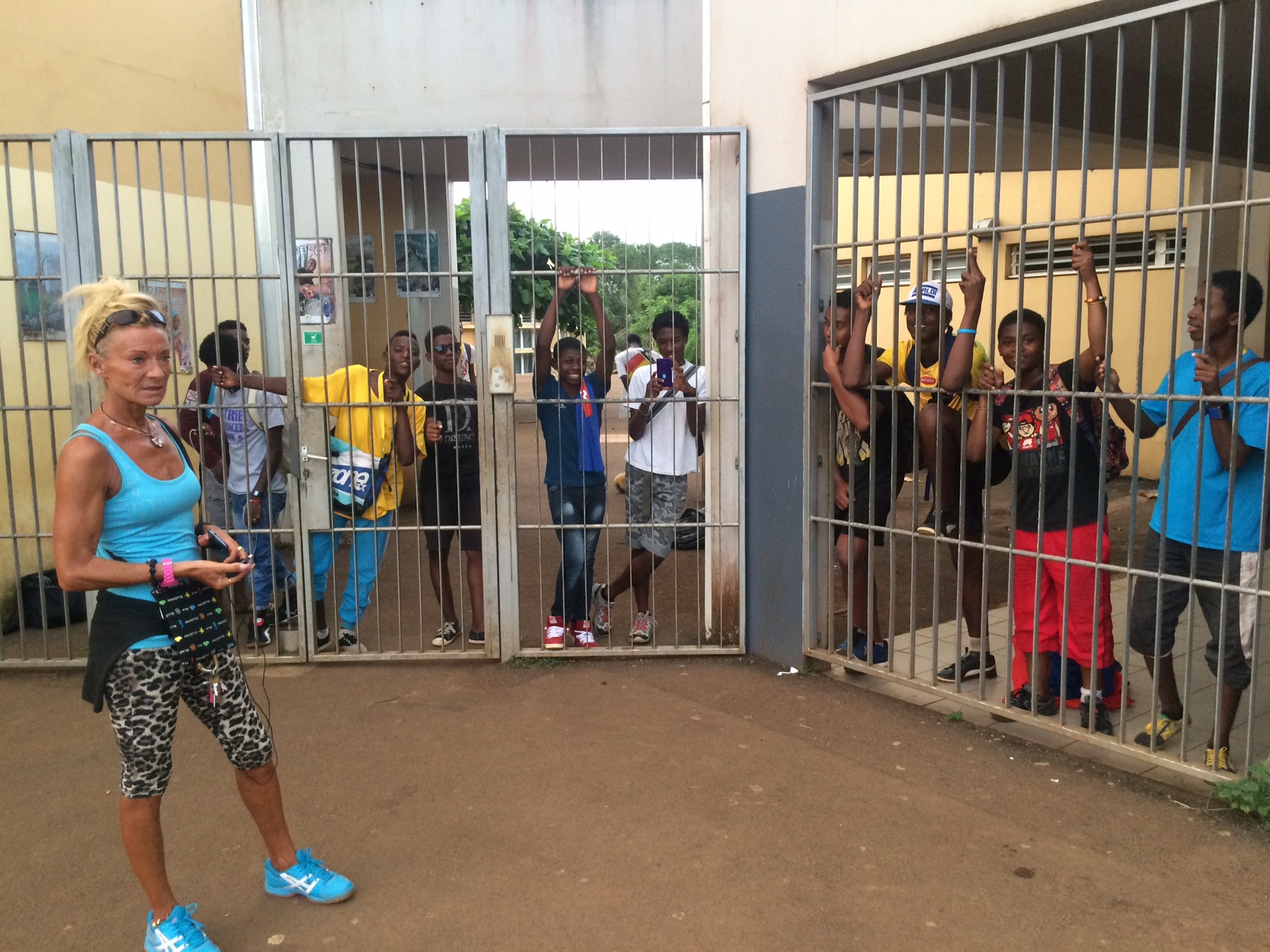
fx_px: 1064
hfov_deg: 61.7
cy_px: 476
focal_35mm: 29
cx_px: 635
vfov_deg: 48.2
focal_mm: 4.15
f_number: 2.2
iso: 125
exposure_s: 1/30
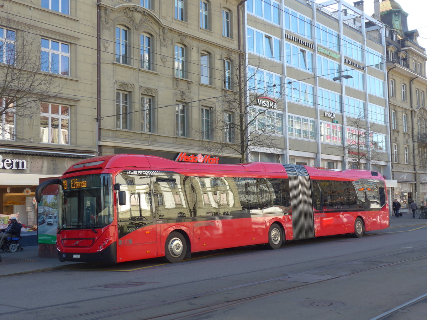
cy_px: 160
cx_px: 214
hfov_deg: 41.2
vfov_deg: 31.5
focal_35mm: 46
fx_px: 567
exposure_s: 1/250
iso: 80
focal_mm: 9.5
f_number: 3
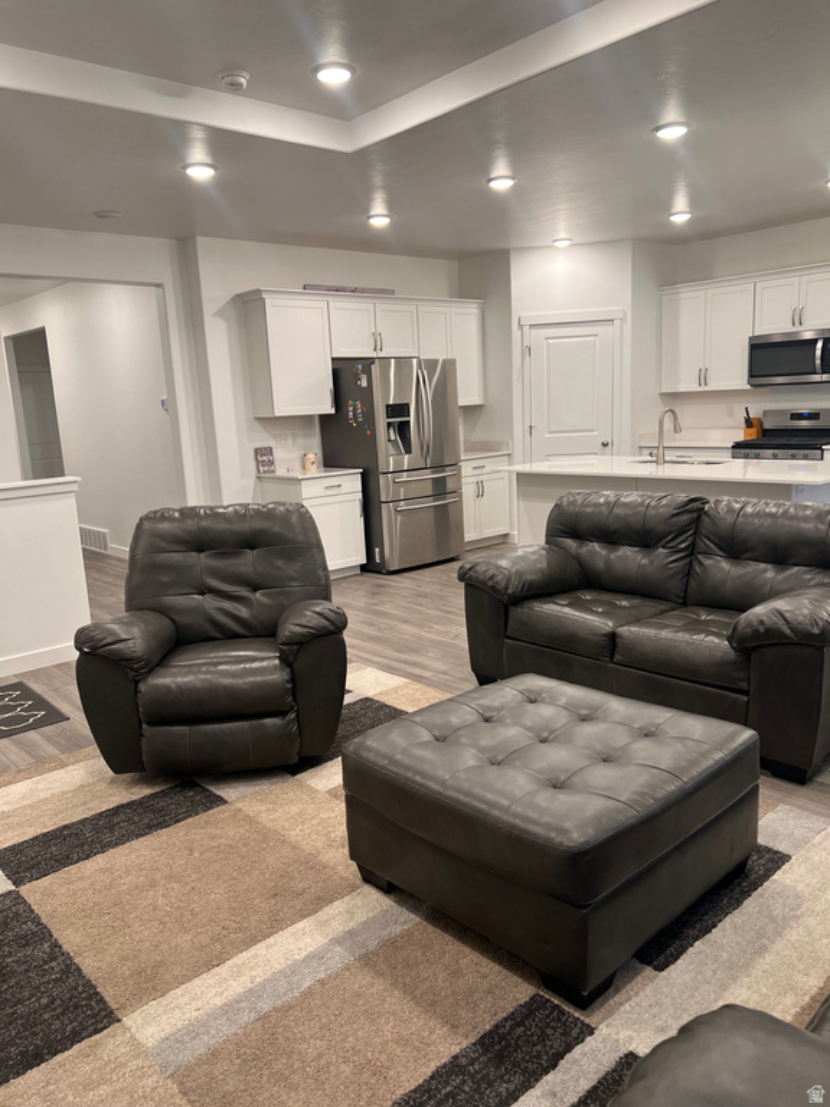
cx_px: 415
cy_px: 554
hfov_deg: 53.1
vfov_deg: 67.3
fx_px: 831
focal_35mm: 26
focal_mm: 5.7
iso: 80
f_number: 1.5
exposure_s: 1/60
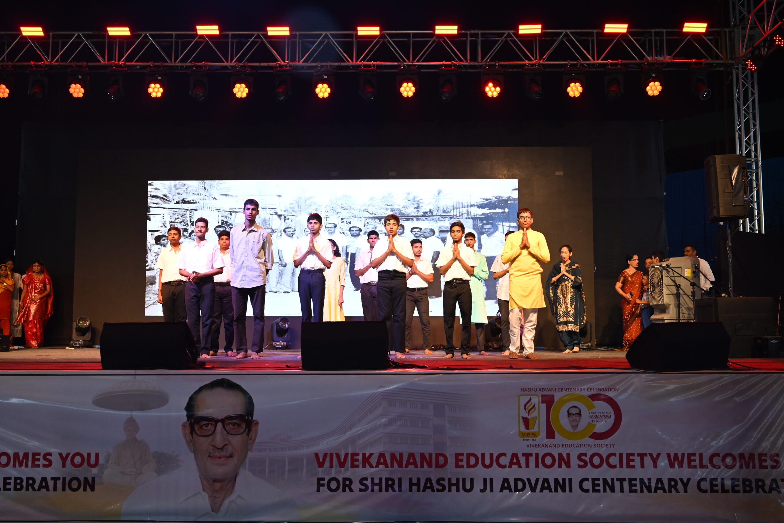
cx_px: 392
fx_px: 784
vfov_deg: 36.9
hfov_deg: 53.1
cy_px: 262
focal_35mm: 36
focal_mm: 36
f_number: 5.6
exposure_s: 1/160
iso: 1250
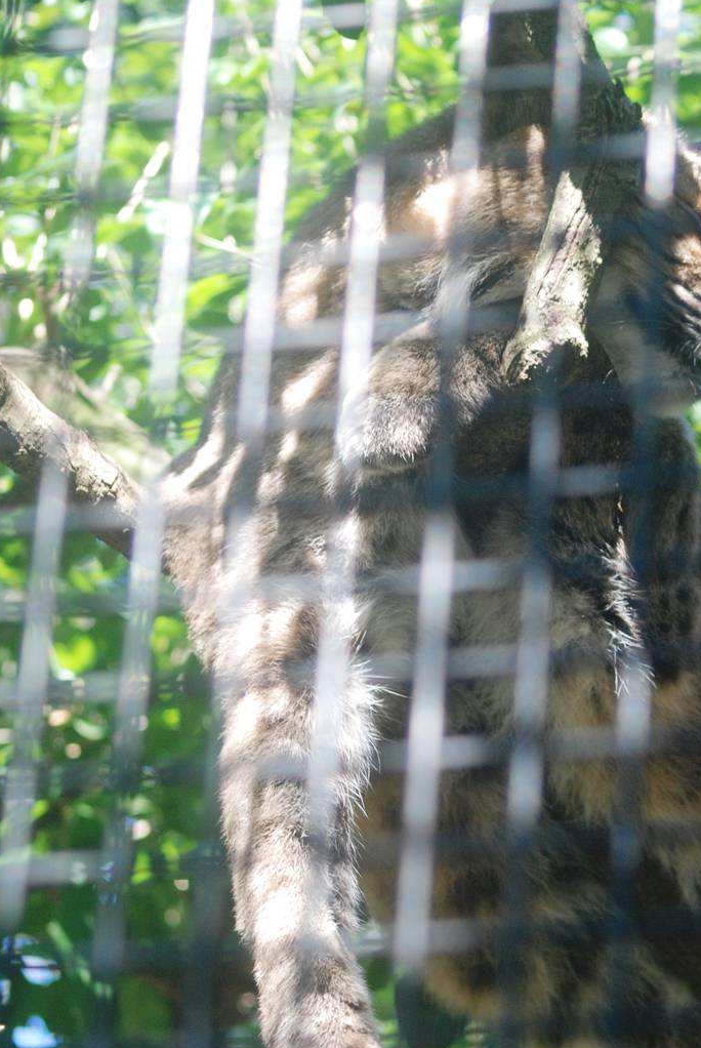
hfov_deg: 6.8
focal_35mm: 202
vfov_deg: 10.2
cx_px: 523
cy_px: 582
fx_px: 5884
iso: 400
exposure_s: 1/160
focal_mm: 86
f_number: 4
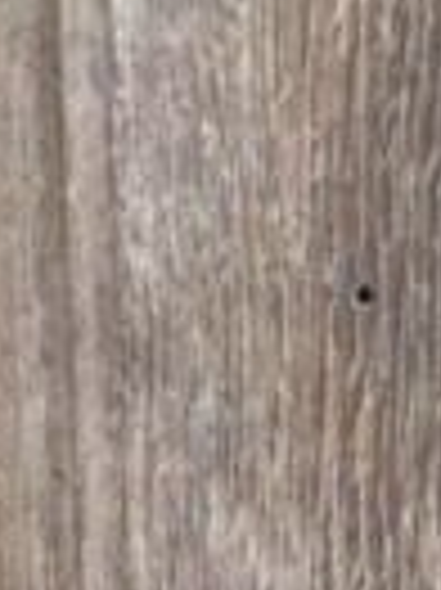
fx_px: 2416
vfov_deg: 13.5
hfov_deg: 10.4
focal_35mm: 142
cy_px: 716
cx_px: 117
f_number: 2.2
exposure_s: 1/17
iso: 400
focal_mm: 4.15
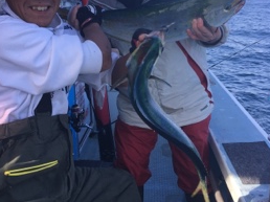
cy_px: 77
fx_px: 351
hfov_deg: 42.0
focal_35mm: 45
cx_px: 117
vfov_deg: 32.0
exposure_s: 1/469
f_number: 2.2
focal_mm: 4.15
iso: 25
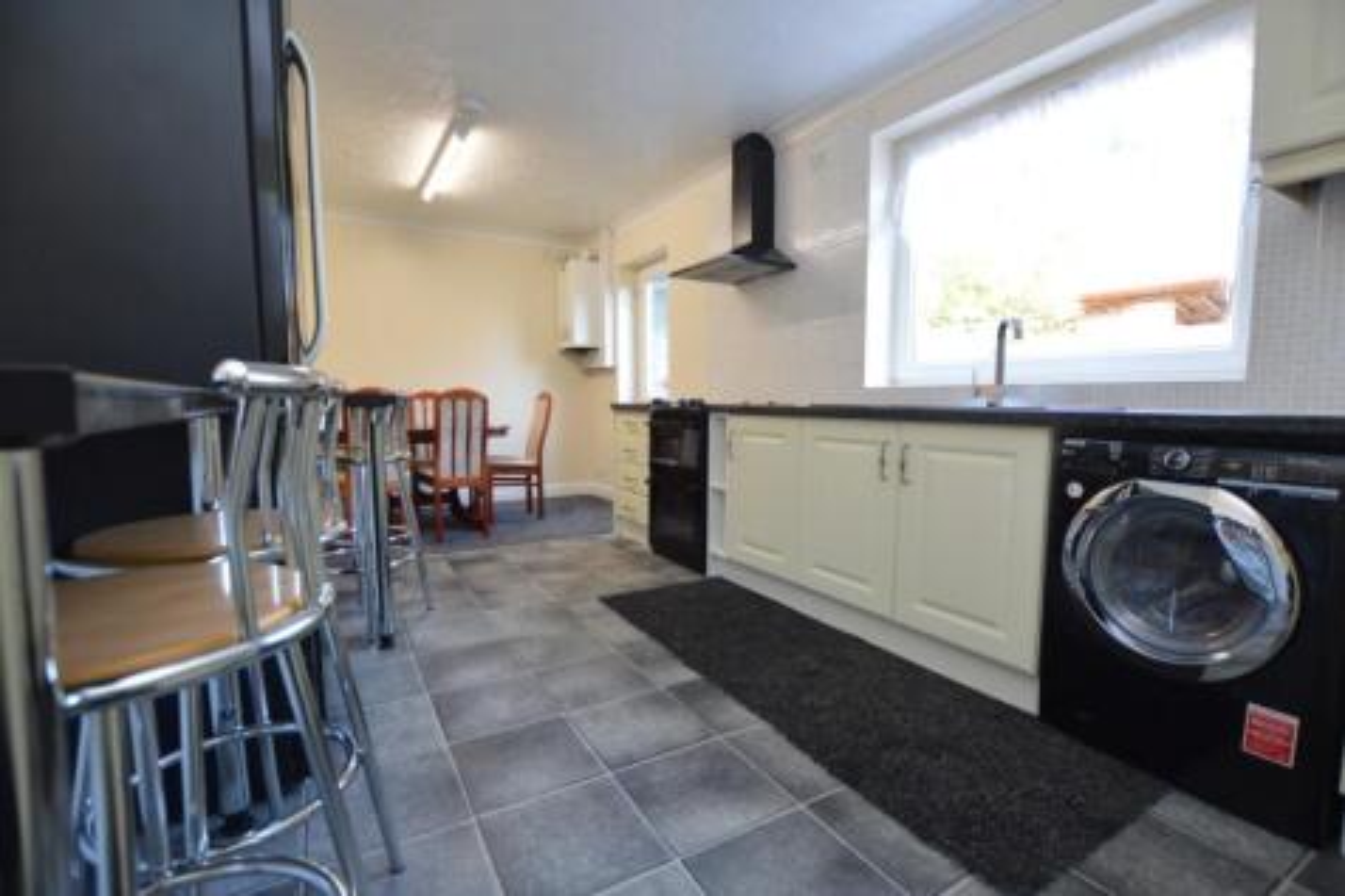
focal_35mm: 15
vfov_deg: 77.3
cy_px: 448
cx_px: 672
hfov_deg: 100.4
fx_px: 560
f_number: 3.5
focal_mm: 10
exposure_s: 1/60
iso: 450
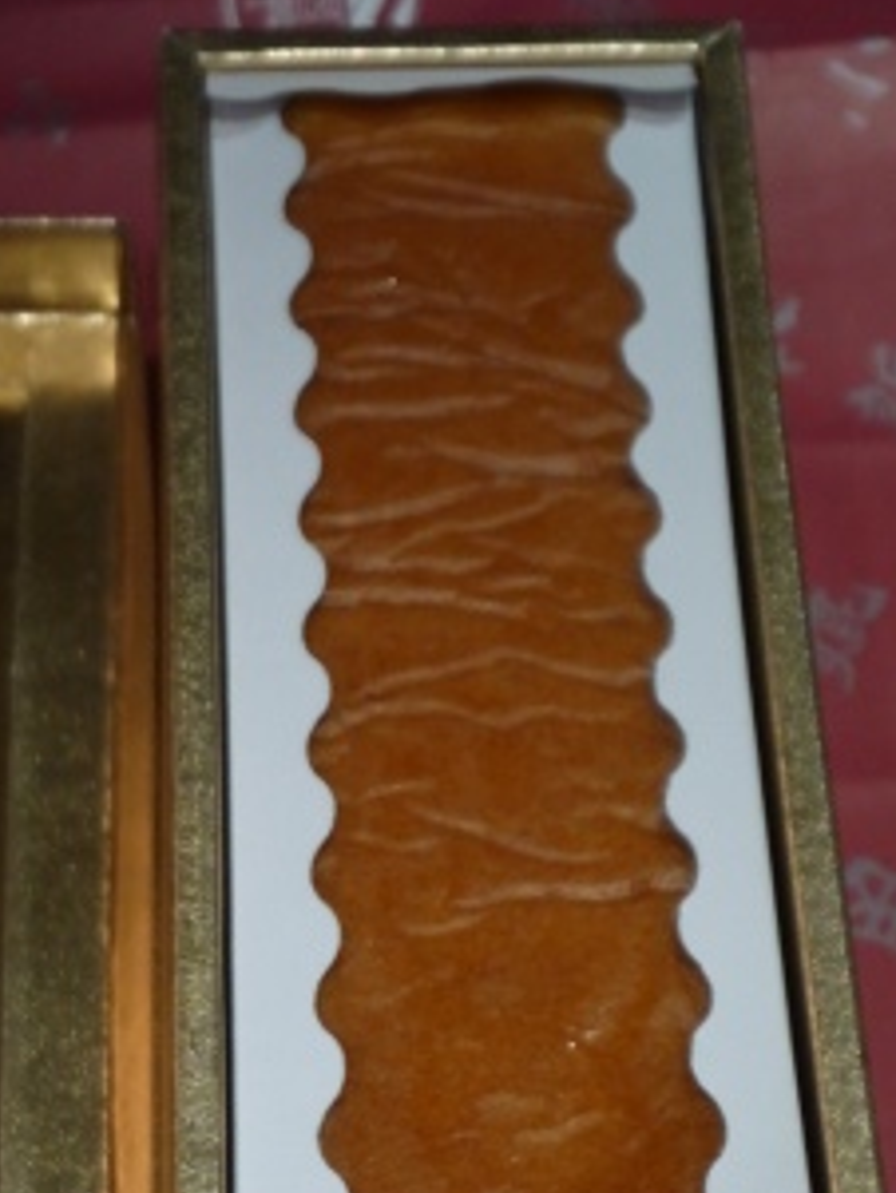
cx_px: 464
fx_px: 4311
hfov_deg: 11.9
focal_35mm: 125
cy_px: 872
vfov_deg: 15.7
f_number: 5.6
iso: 1000
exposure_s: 1/80
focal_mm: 42
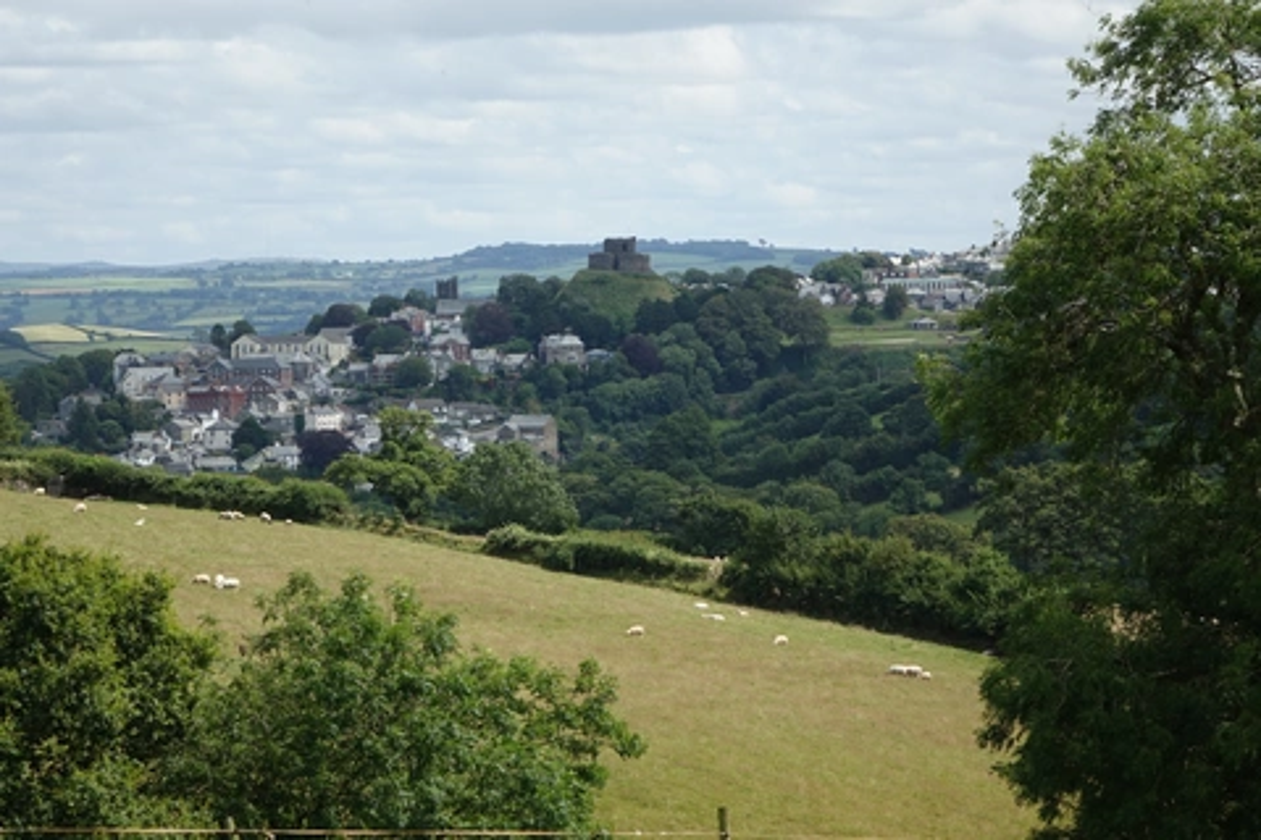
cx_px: 630
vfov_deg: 9.3
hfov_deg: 13.9
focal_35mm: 148
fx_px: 5184
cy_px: 420
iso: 125
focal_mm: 54.1
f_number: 4
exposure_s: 1/800
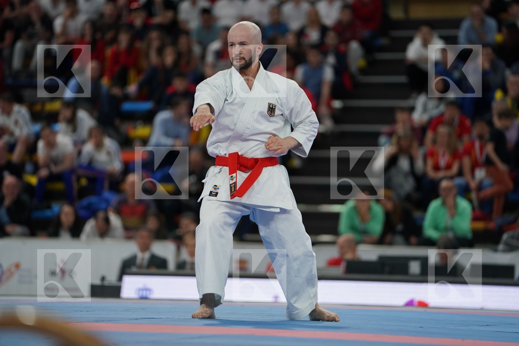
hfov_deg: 10.8
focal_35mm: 191
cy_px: 173
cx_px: 260
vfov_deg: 7.2
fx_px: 2753
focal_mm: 191
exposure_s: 1/500
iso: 800
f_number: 2.8
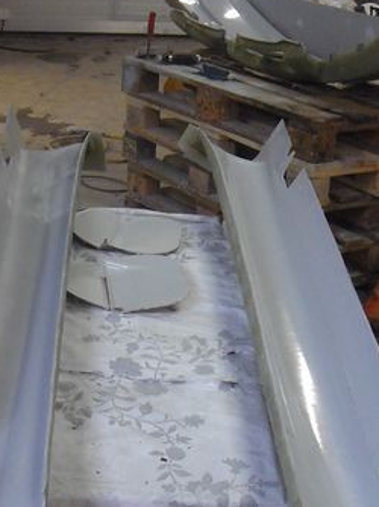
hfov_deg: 20.7
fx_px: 1038
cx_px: 164
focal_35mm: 71
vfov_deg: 27.0
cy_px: 395
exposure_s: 1/50
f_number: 2.7
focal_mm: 6.2
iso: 500
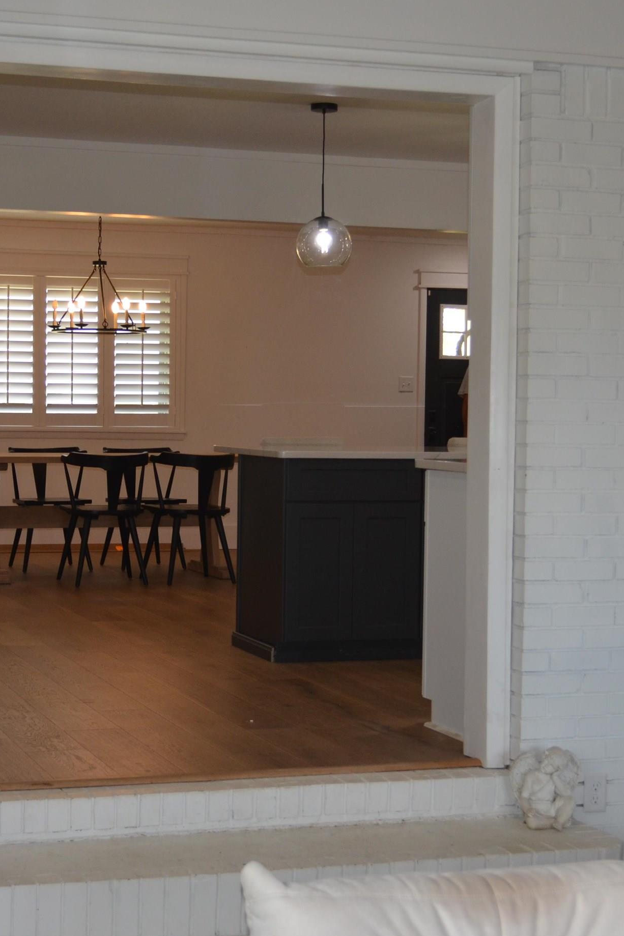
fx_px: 1820
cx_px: 260
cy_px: 475
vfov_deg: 28.8
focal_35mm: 70
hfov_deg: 19.4
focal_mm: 28
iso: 400
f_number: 4.5
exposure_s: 1/100
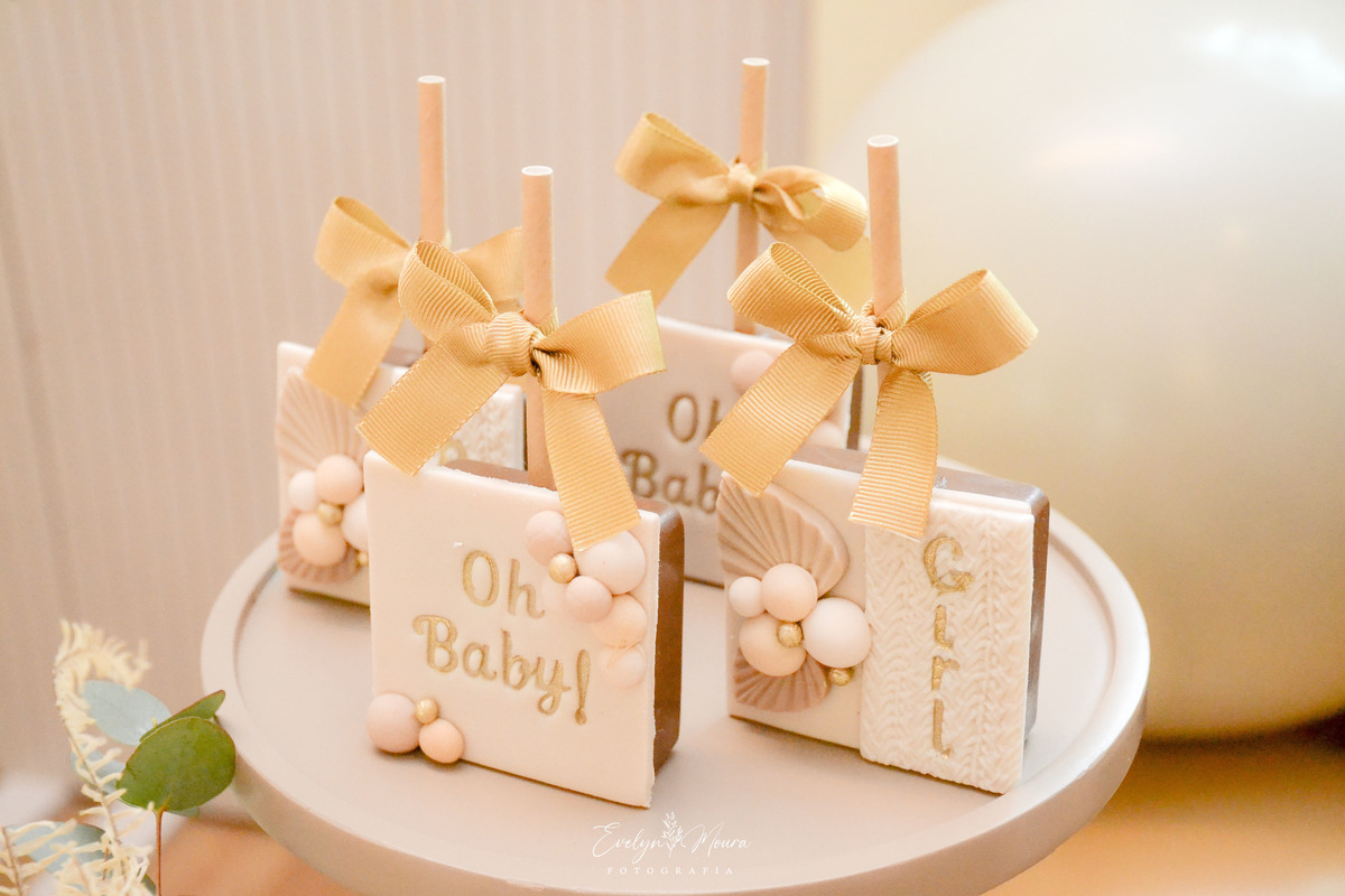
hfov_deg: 37.9
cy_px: 448
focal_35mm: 52
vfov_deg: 25.8
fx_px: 1961
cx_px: 672
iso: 3200
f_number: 4.2
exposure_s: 1/200
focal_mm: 35
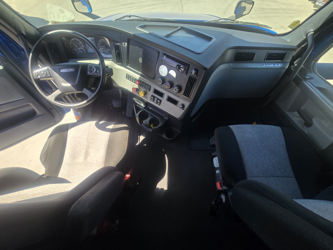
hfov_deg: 106.2
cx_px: 166
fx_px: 125
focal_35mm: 13
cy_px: 125
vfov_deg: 89.9
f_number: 2.2
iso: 50
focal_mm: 2.2
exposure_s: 1/268
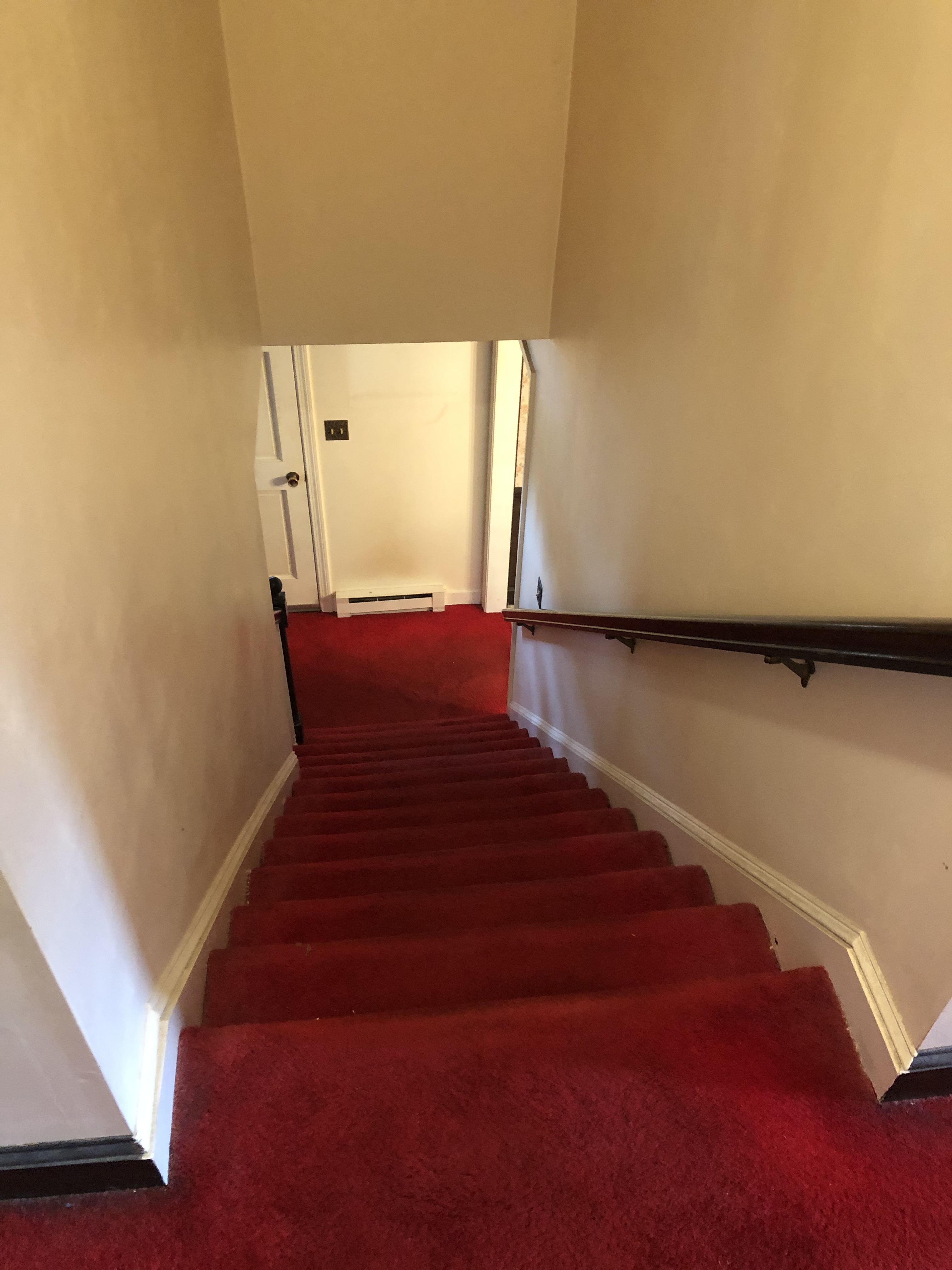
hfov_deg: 49.7
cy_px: 635
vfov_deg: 63.4
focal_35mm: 28
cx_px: 476
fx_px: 1027
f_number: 1.8
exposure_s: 1/6
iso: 100
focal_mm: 3.99
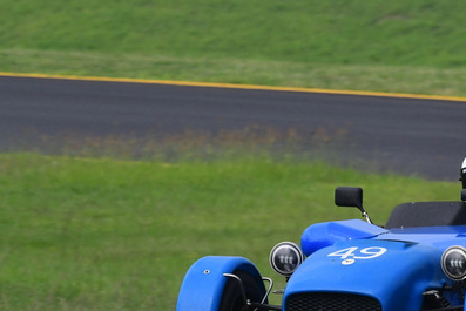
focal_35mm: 968
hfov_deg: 2.1
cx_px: 464
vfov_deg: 1.4
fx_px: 12534
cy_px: 162
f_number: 11
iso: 800
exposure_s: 1/640
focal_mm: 320
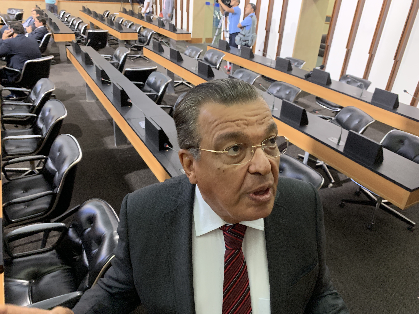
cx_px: 210
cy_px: 157
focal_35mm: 26
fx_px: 315
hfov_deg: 67.3
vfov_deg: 53.1
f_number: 1.8
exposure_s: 1/30
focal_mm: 4.25
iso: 640
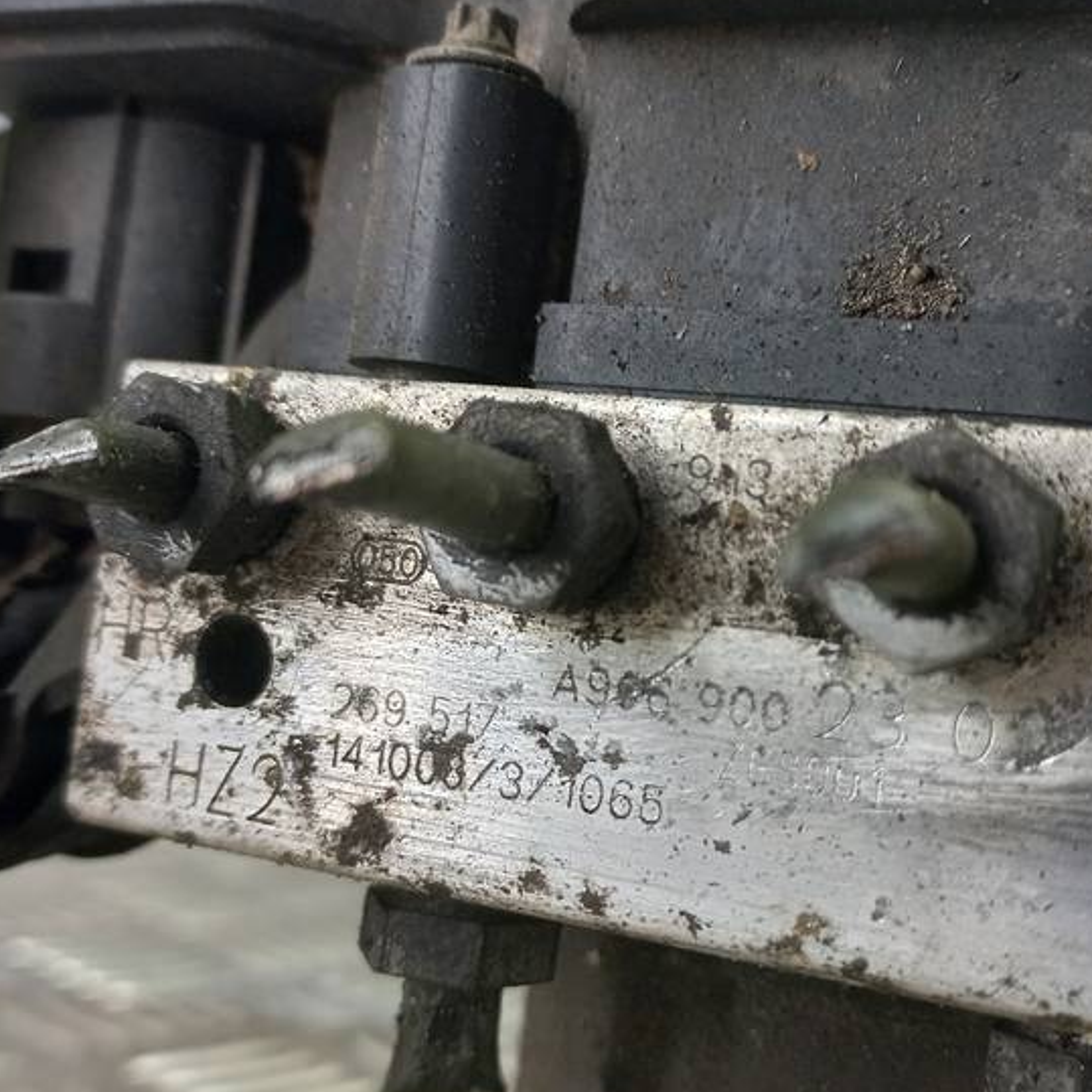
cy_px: 592
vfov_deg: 40.0
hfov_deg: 39.8
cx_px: 665
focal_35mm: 42
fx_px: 1499
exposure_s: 1/50
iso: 100
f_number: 1.8
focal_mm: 4.6
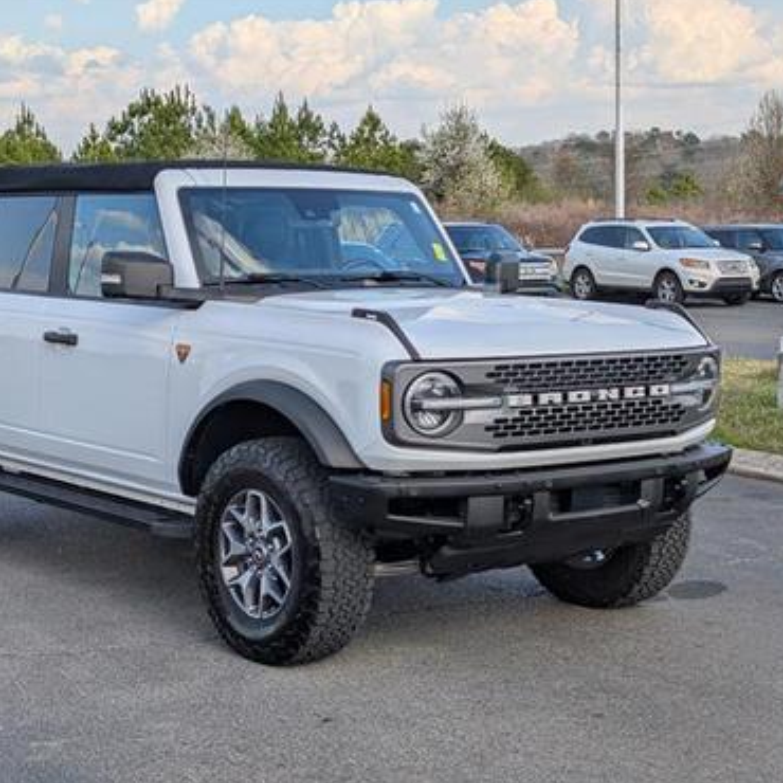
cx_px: 290
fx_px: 1510
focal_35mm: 59
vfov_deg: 29.1
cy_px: 387
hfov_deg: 29.0
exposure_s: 1/833
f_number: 1.68
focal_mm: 6.9
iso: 21
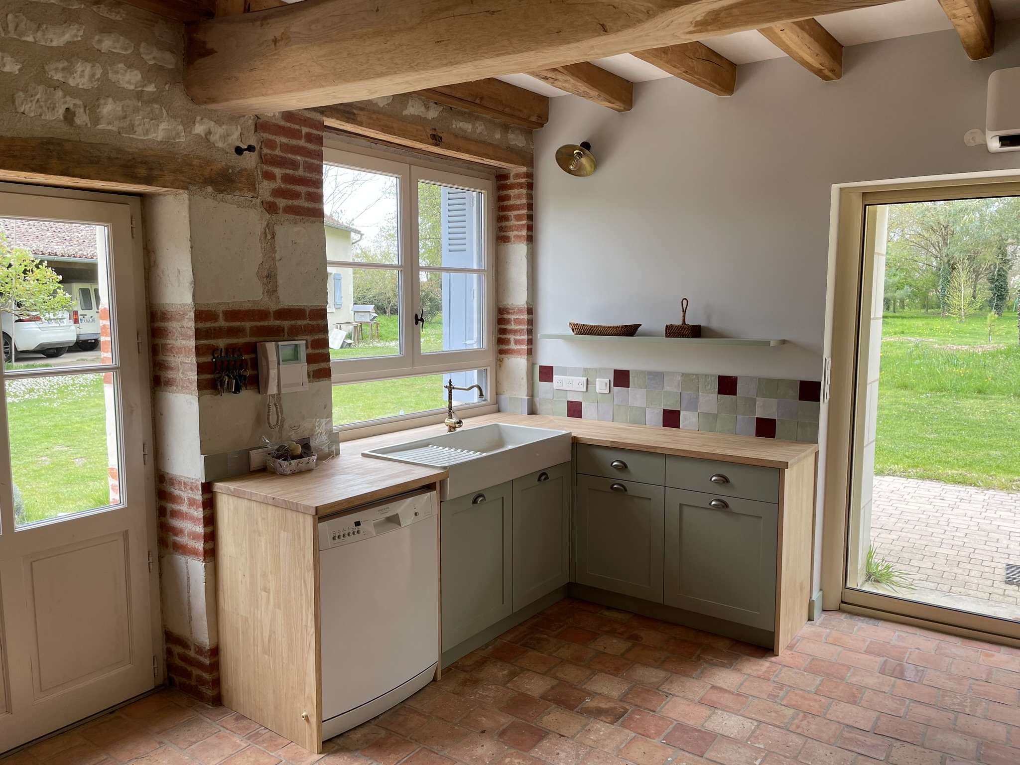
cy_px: 382
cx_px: 510
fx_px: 766
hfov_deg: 67.3
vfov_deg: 53.1
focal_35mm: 26
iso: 32
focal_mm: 4.2
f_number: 1.6
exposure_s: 1/179
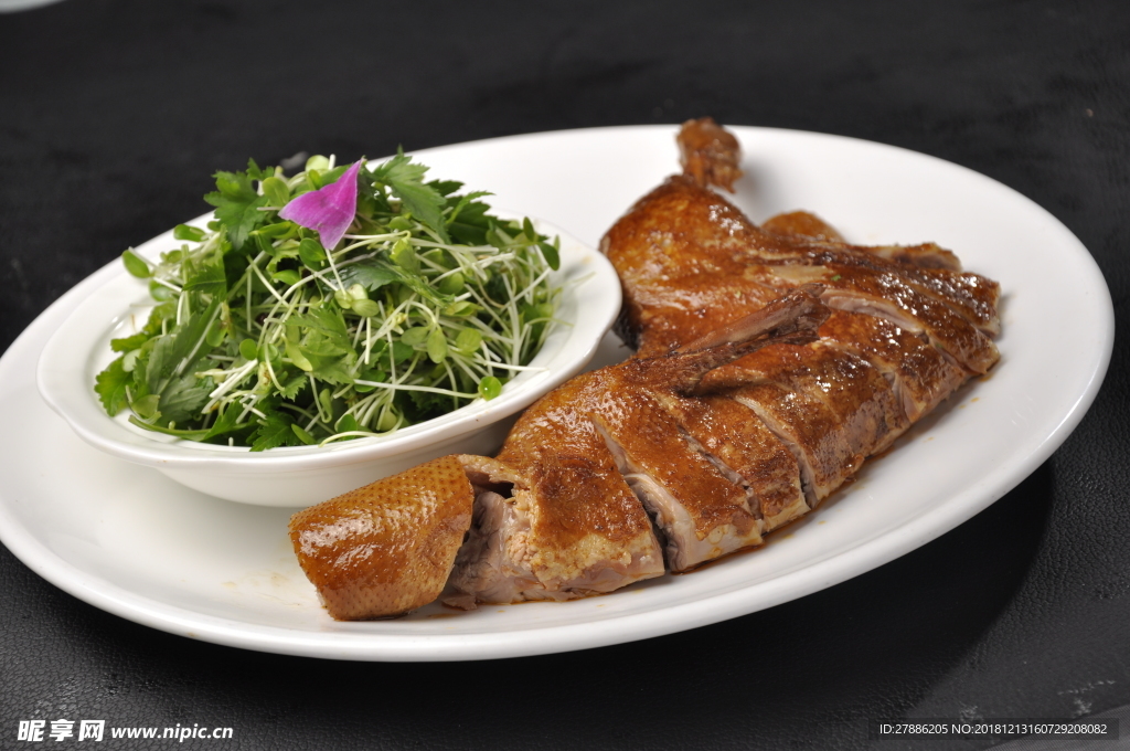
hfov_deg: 18.2
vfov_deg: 12.1
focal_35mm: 112
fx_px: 3527
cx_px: 565
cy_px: 376
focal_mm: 75
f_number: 8
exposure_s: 1/125
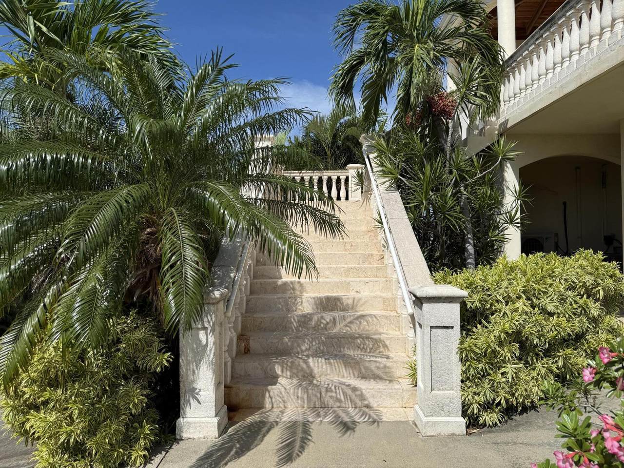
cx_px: 312
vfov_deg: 56.8
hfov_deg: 71.6
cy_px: 234
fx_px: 433
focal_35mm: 24
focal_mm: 6.76
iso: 80
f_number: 1.78
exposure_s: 1/8130
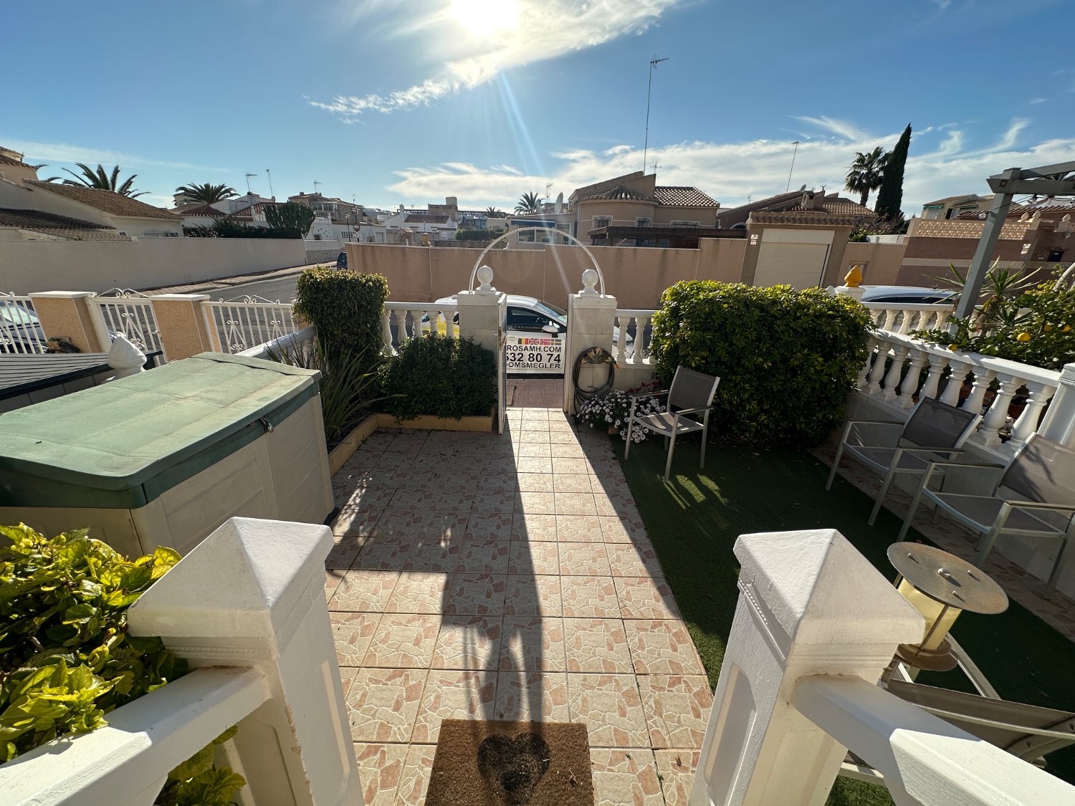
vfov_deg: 85.7
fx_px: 435
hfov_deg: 102.1
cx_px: 538
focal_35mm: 14
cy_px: 403
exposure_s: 1/2053
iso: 40
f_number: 2.2
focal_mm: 2.22
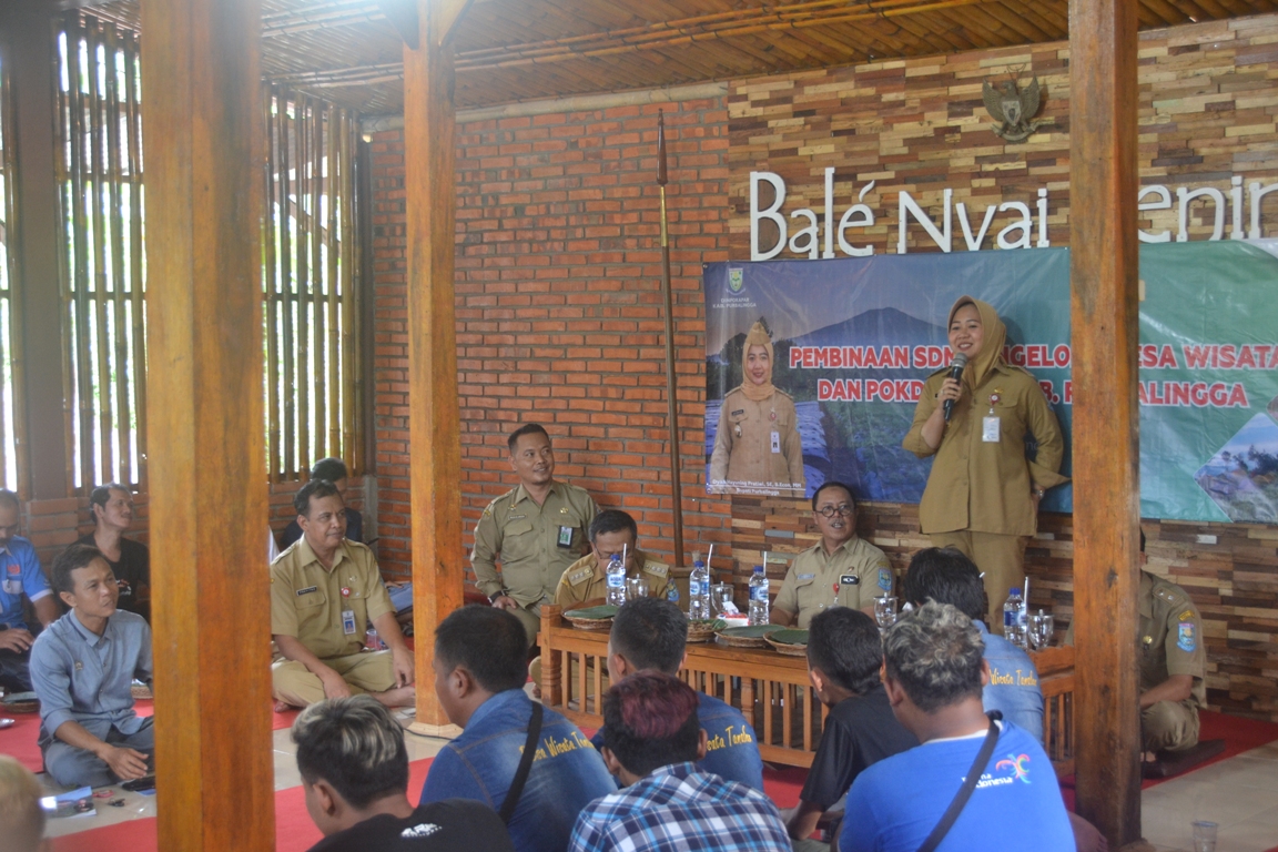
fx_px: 1704
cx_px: 639
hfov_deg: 41.1
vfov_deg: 28.1
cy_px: 426
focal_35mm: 48
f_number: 4.2
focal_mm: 32
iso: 900
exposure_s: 1/15
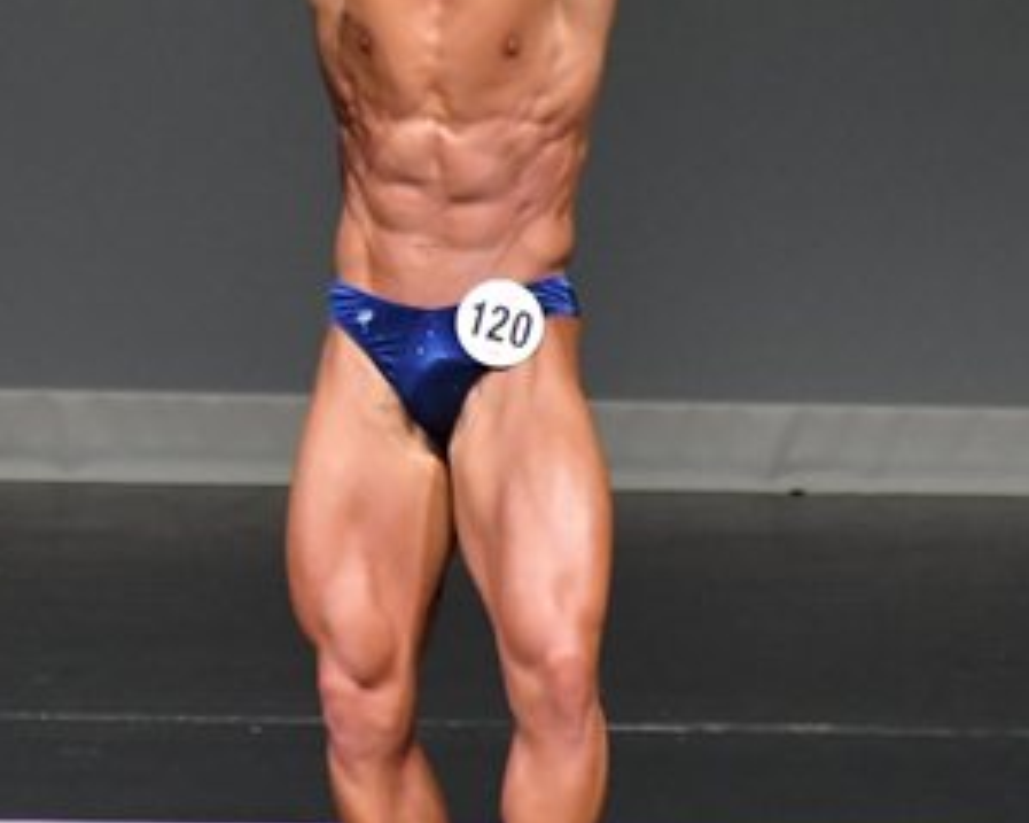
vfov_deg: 2.0
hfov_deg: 2.5
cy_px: 420
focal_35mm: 765
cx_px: -250
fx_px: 23290
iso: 5000
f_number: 5.6
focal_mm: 210
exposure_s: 1/400
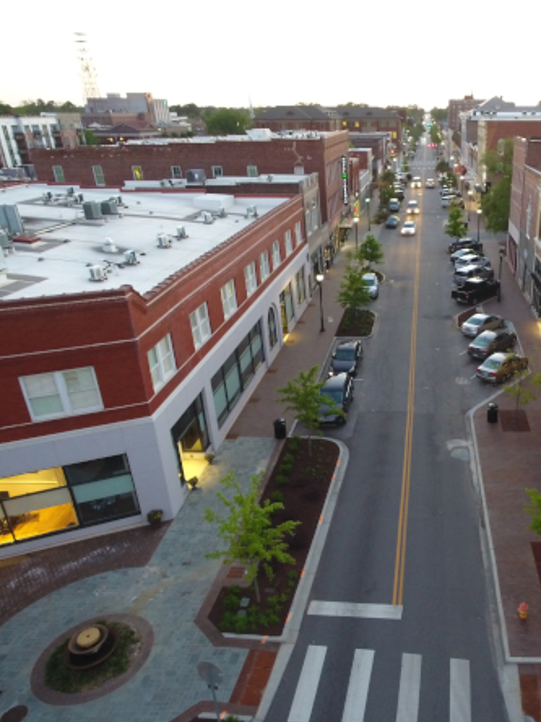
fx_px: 563
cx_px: 431
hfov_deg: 48.5
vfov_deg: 65.3
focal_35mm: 27
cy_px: 361
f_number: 2.8
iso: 504
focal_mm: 3.61
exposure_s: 1/12.5
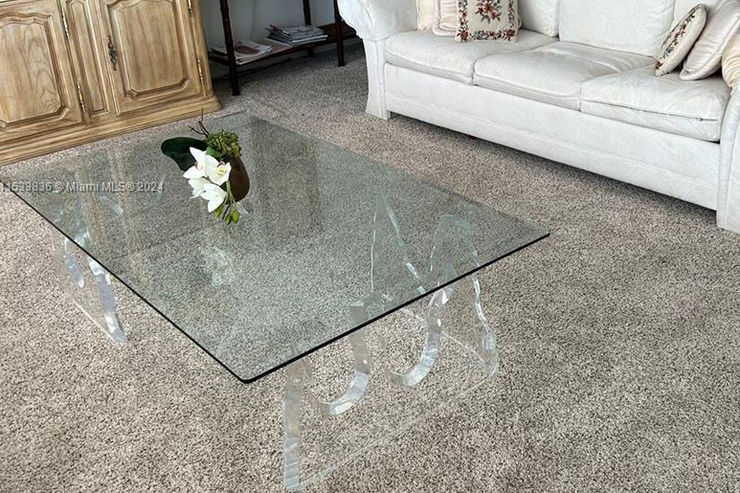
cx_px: 419
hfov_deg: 46.3
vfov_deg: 31.7
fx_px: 863
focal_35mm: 42
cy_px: 188
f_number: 1.5
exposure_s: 1/120
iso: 40
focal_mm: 5.7
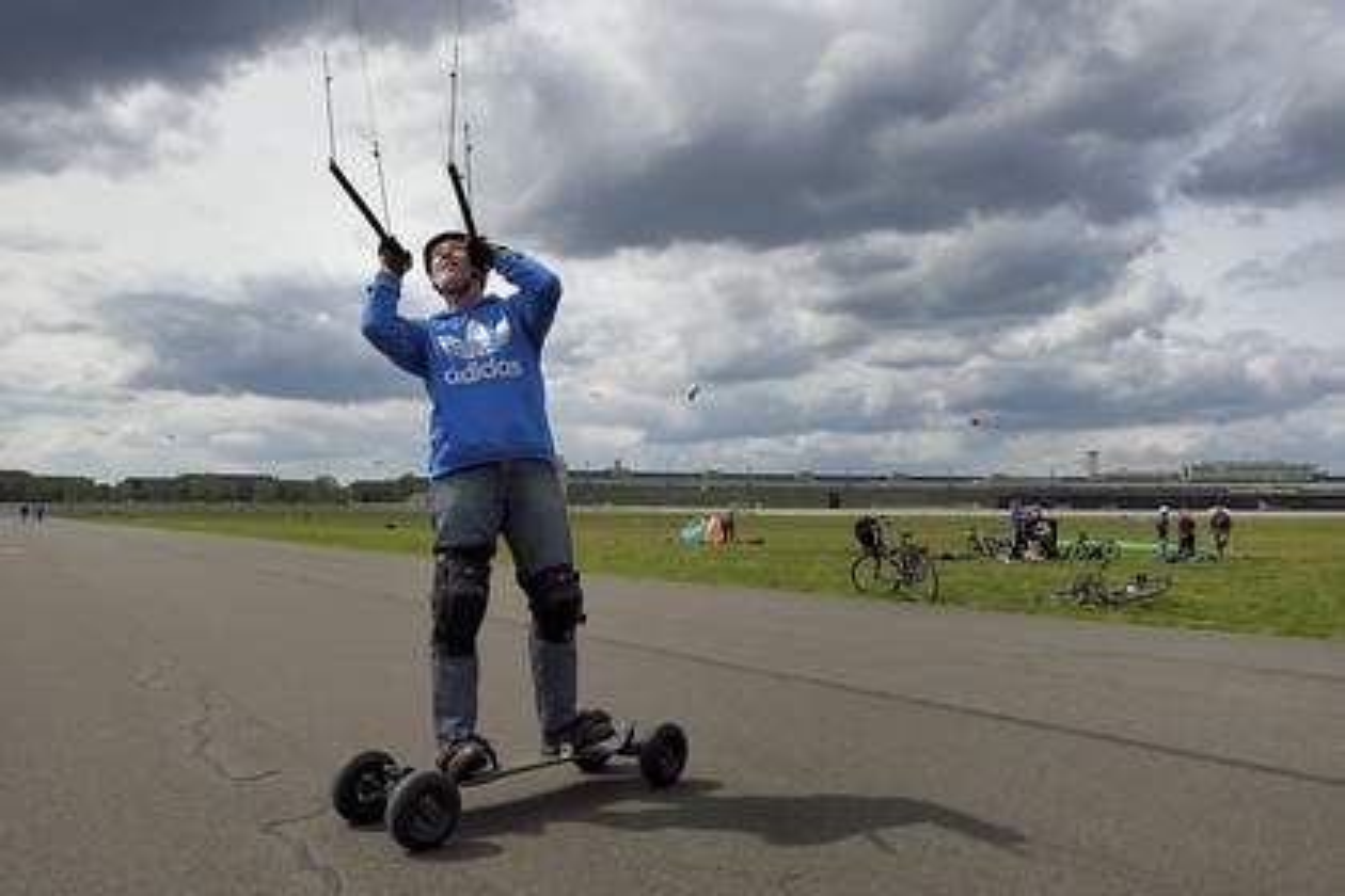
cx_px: 672
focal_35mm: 24
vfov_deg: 53.1
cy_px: 448
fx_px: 897
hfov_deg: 73.7
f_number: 13
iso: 800
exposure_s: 1/800
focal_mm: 24
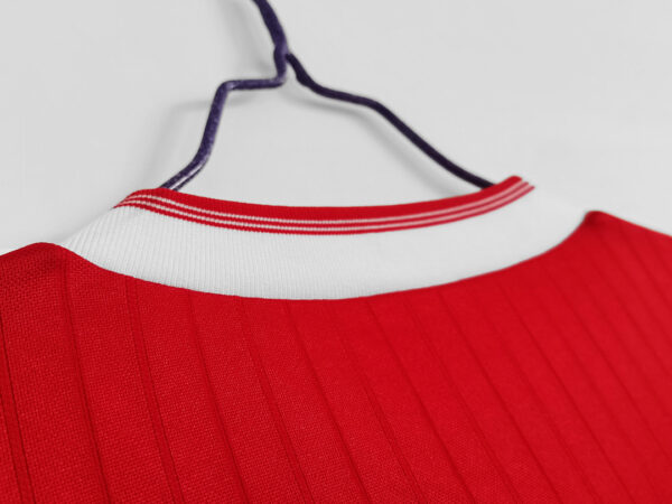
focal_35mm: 30
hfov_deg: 60.0
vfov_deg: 46.8
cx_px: 336
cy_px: 252
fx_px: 582
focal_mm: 5.58
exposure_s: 1/50
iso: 320
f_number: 1.8
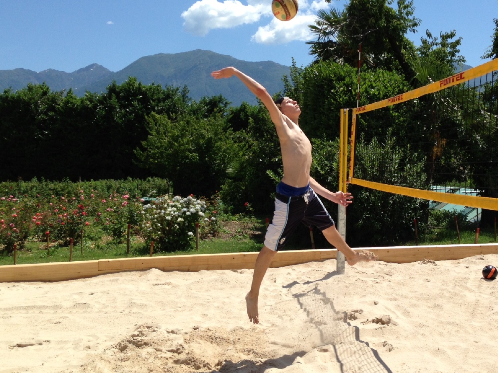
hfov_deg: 41.8
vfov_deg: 32.1
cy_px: 159
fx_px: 647
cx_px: 310
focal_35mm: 45
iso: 50
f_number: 2.4
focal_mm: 4.13
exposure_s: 1/1869
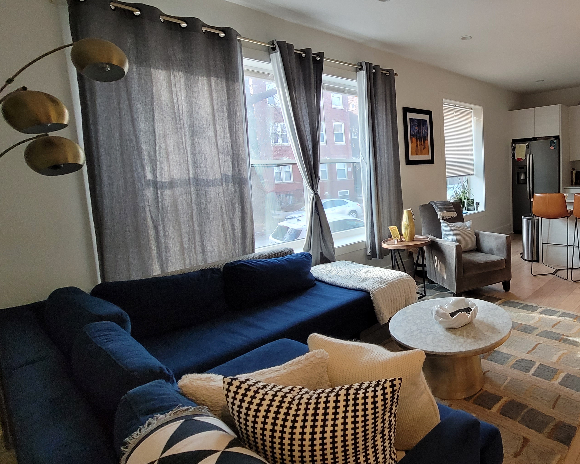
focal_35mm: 20
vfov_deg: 67.7
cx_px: 434
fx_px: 343
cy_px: 197
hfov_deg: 74.7
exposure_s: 1/59
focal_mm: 1.74
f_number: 2.2
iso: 200
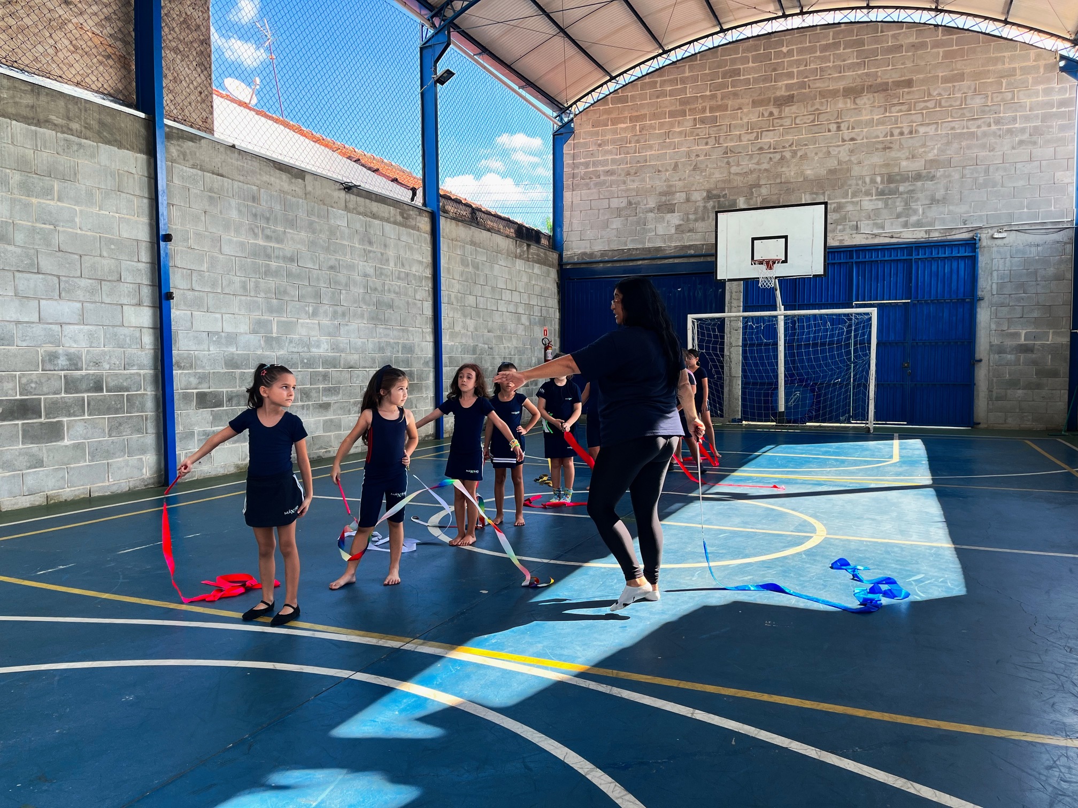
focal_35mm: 26
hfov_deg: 67.3
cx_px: 539
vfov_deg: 53.1
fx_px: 810
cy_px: 404
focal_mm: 5.1
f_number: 1.6
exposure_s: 1/397
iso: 50
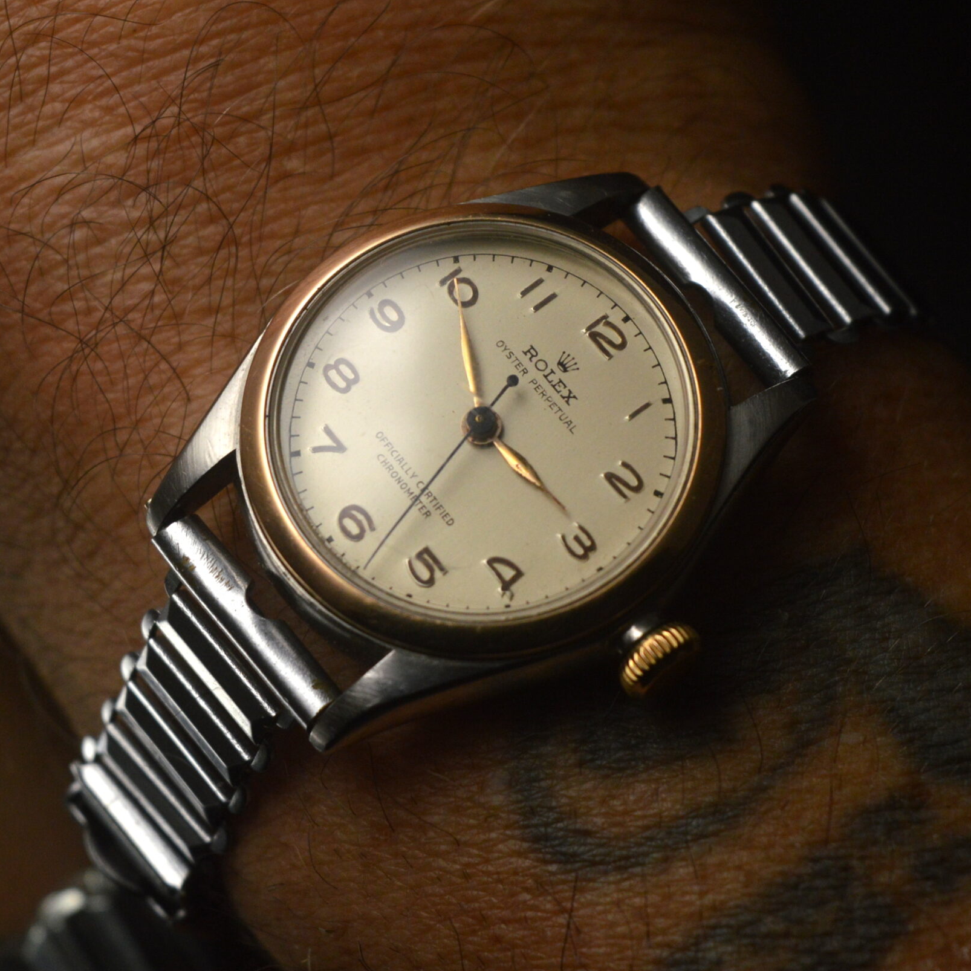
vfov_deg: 15.6
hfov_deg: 15.6
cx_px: 453
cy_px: 460
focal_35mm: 112
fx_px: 3544
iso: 800
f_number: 9
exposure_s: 1/250
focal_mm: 55
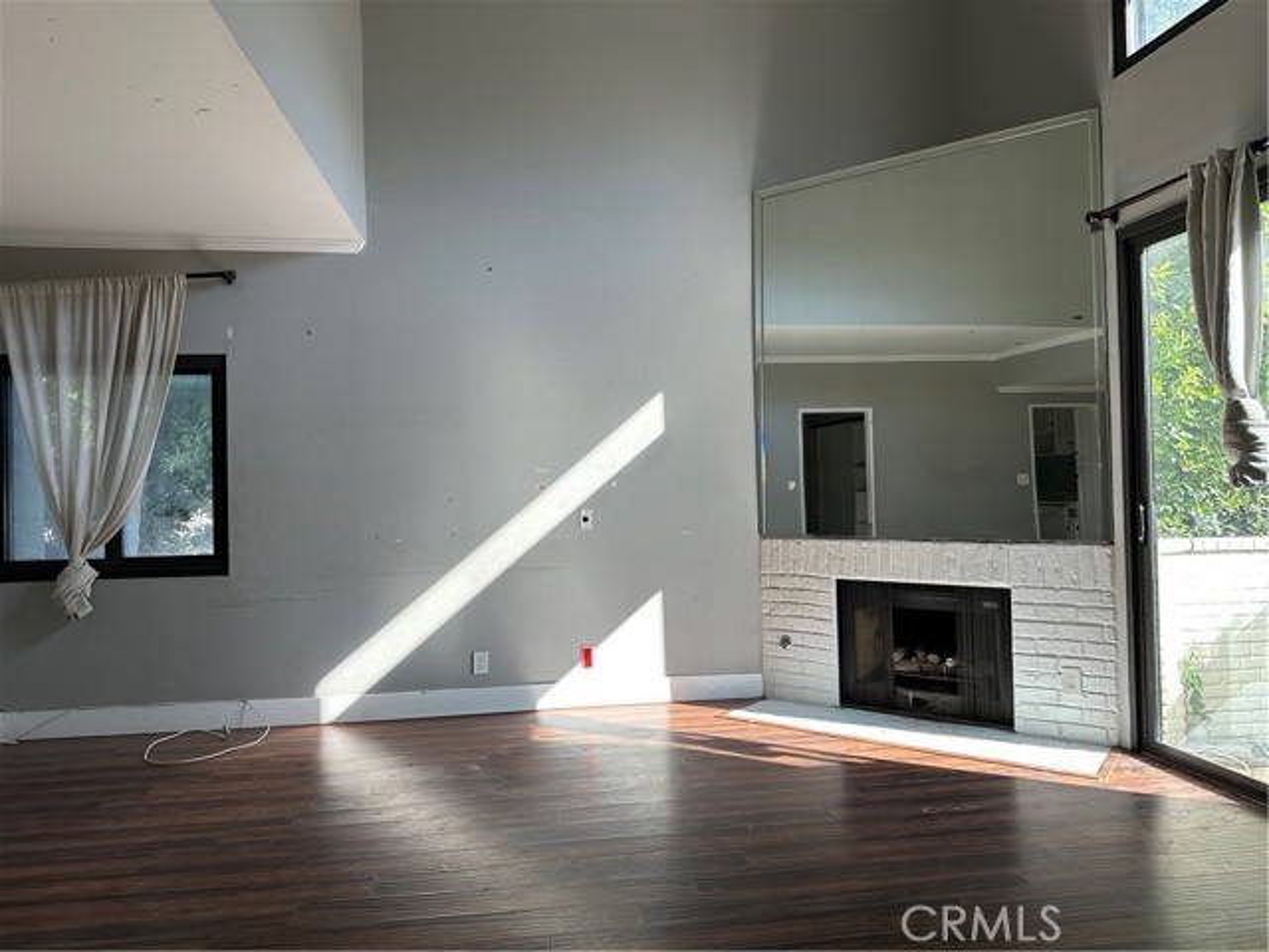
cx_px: 634
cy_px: 476
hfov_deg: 71.6
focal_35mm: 24
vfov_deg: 56.8
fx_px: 880
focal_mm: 6.86
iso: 80
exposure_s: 1/360
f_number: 1.78
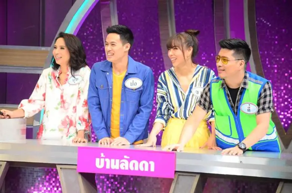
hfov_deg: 13.1
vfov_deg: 8.7
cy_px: 96
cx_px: 146
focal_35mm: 158
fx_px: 1274
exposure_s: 1/500
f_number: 5.6
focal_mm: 105
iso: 6400
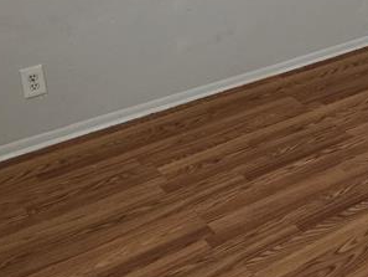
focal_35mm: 62
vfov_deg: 21.8
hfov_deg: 26.8
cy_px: -60
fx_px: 659
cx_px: 465
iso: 800
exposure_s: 1/60
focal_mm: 6.3
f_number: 1.7
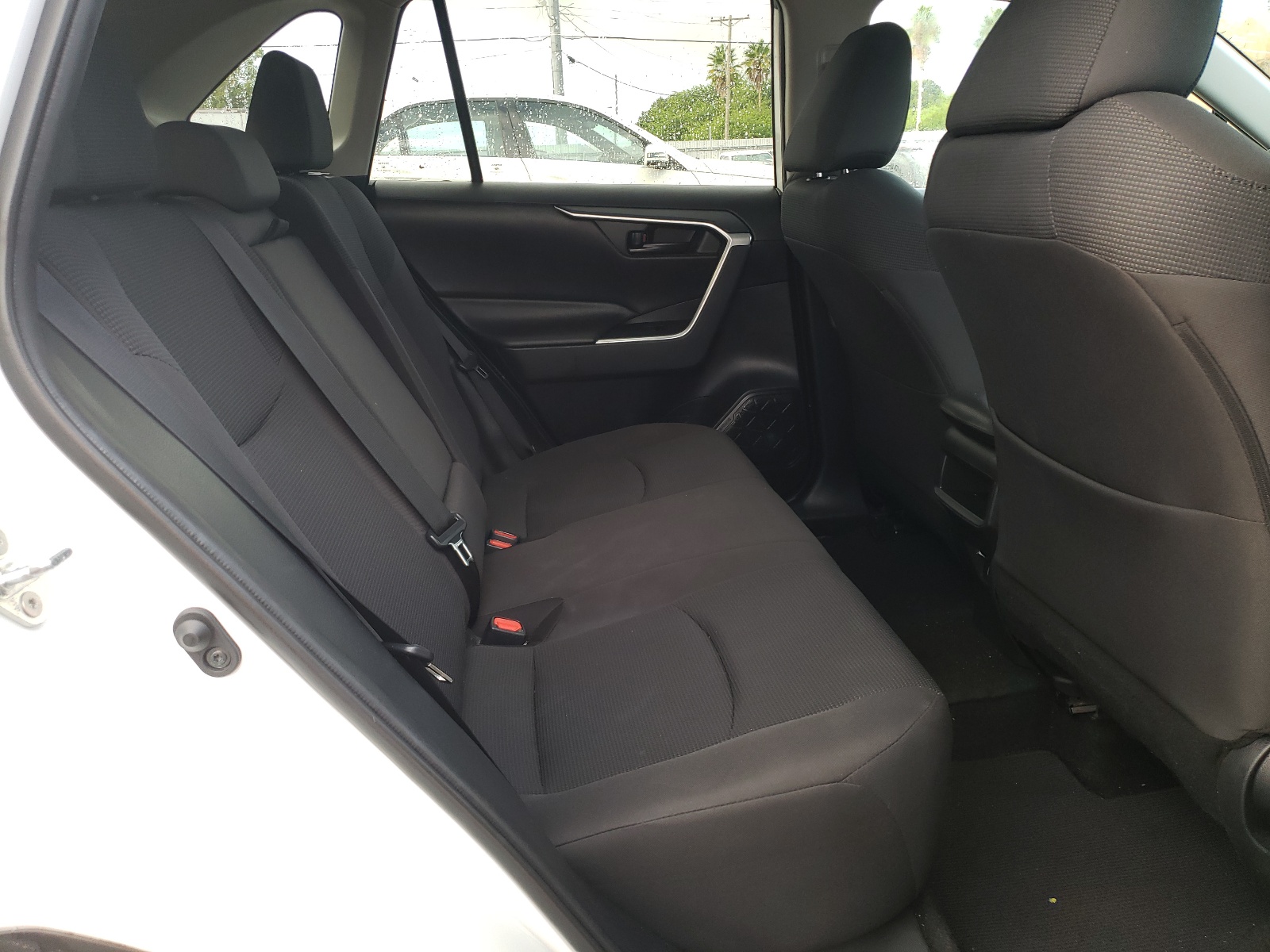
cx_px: 635
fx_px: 954
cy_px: 476
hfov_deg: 67.3
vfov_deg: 53.1
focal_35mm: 26
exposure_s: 1/120
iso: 71
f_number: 1.5
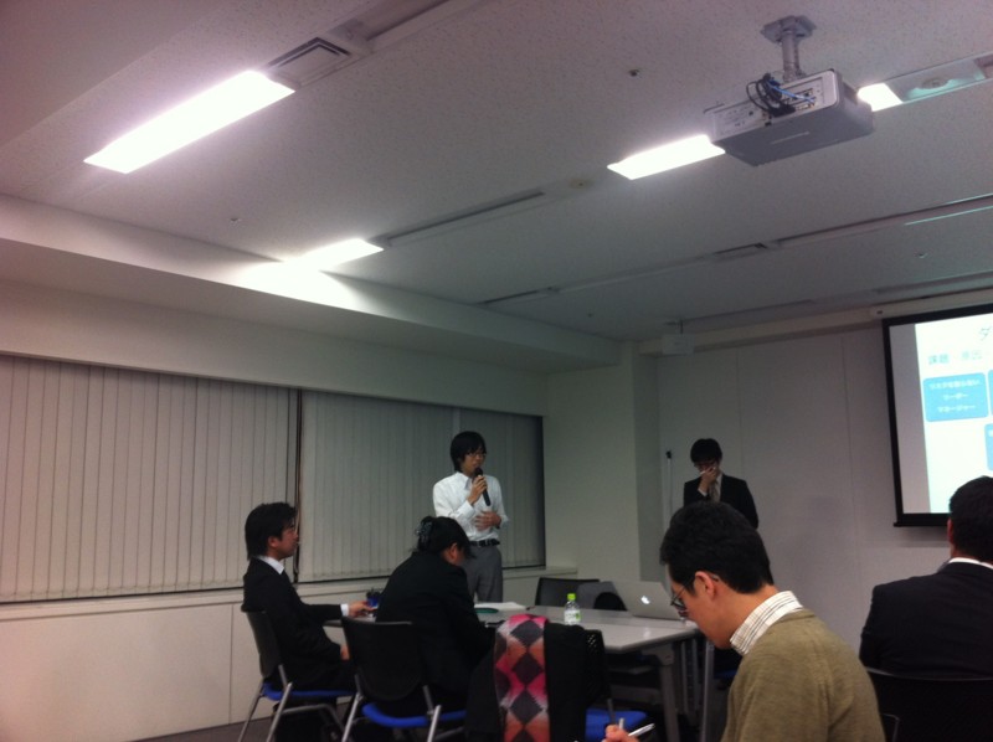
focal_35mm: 35
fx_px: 1003
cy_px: 371
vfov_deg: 40.6
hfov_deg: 52.7
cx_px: 496
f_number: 2.8
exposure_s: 1/17
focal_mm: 3.85
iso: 100
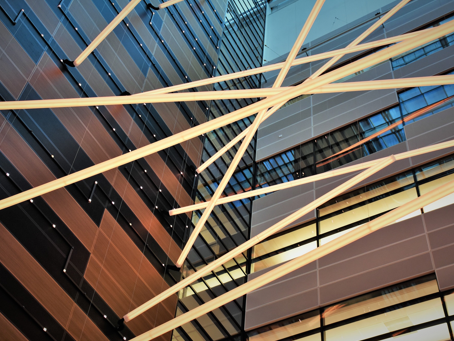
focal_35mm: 58
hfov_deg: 33.4
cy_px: 171
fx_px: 755
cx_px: 204
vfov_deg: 25.4
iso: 1250
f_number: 5
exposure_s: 1/100
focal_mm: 35
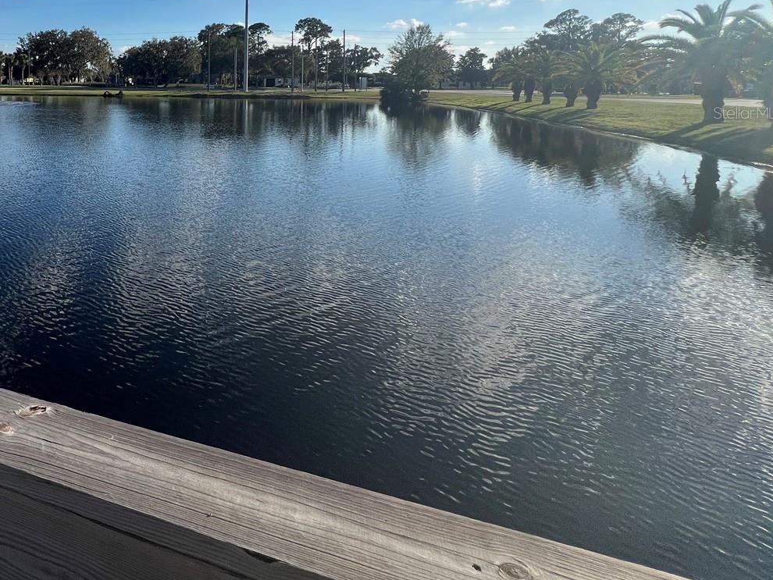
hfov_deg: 71.6
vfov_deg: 58.4
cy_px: 112
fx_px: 469
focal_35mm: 21
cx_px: 162
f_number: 1.8
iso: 32
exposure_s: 1/1597
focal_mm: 1.57
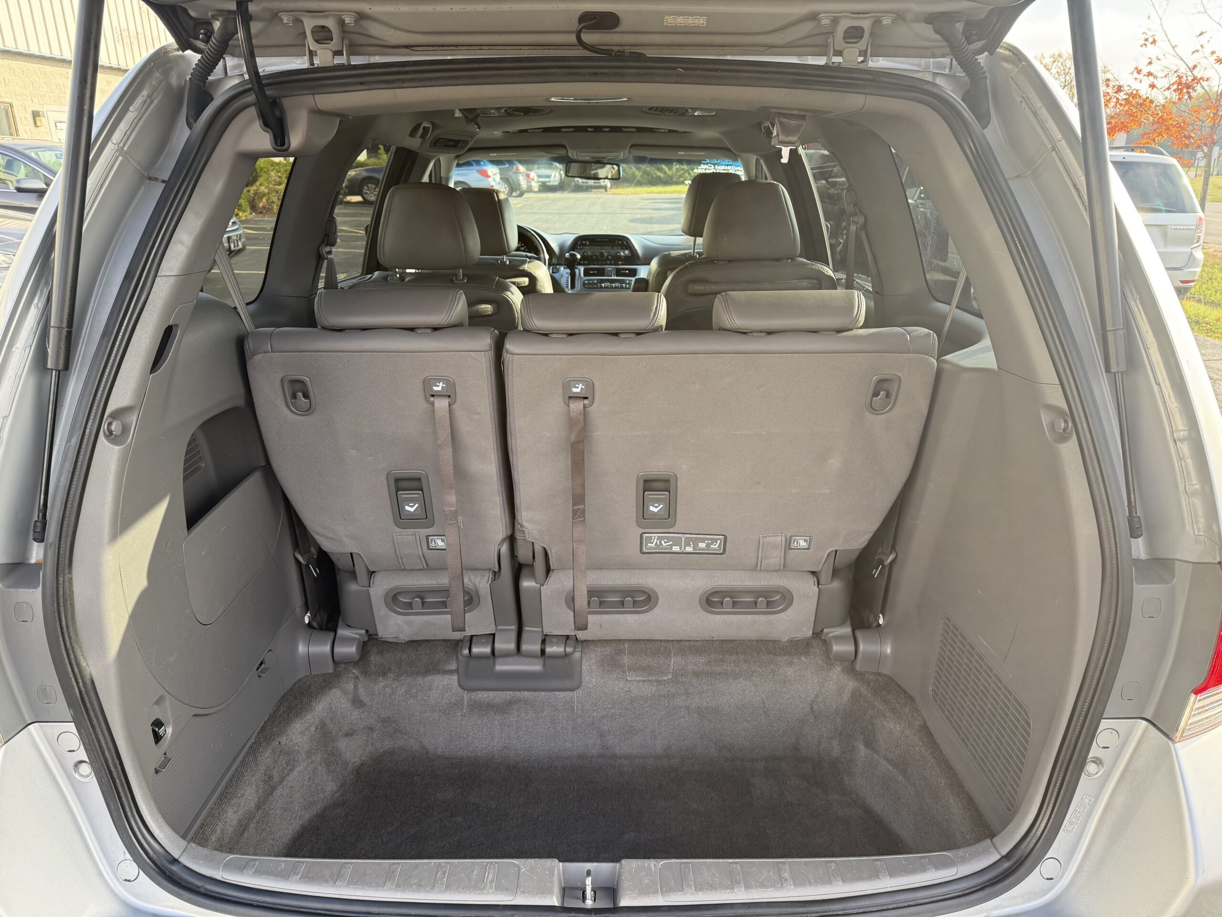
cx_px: 611
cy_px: 458
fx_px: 847
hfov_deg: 71.6
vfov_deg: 56.8
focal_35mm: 24
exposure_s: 1/423
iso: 100
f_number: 1.78
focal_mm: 6.76
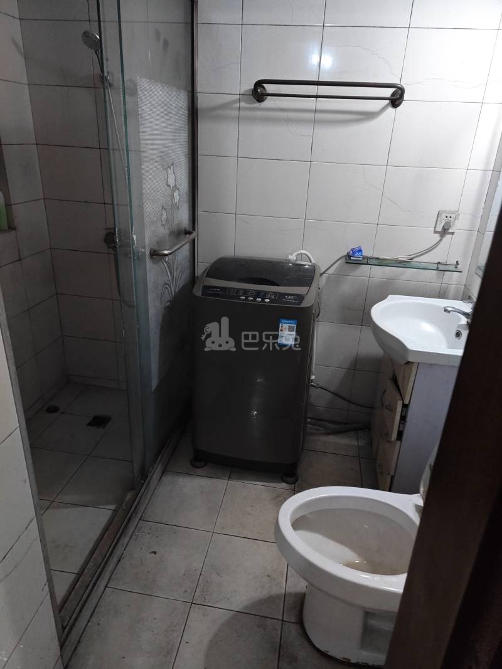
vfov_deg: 71.6
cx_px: 251
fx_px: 464
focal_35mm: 24
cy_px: 334
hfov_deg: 56.8
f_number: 1.9
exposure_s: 1/50
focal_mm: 6.12
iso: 2500
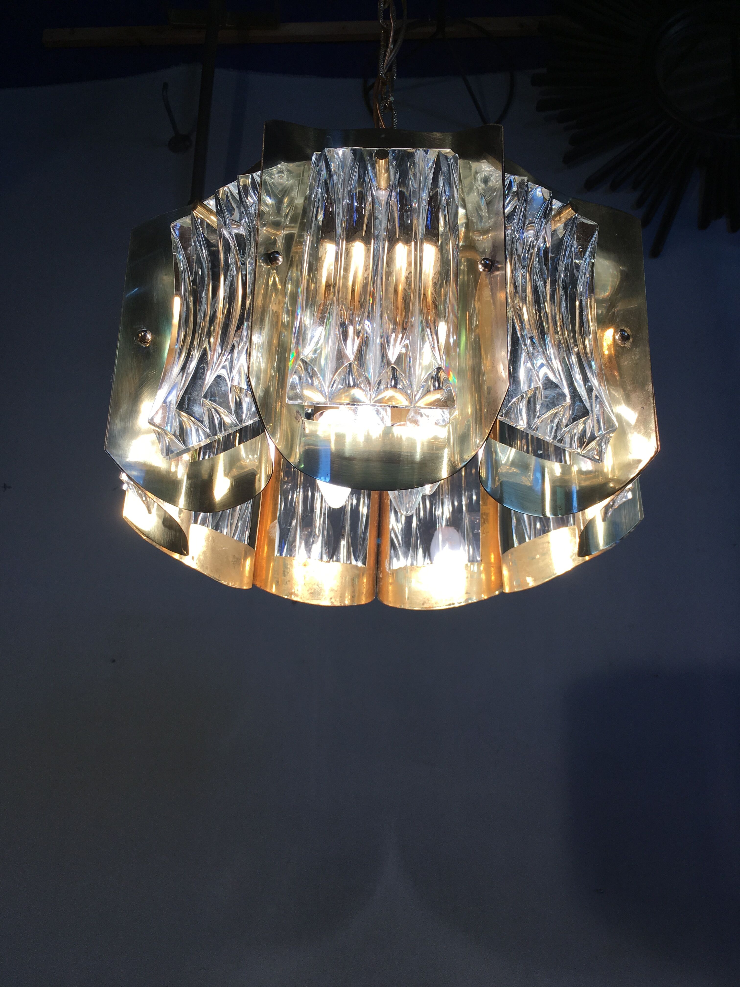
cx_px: 370
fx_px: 827
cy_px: 494
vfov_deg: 61.7
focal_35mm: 29
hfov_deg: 48.2
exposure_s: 1/127
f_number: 2.2
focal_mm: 4.15
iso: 25
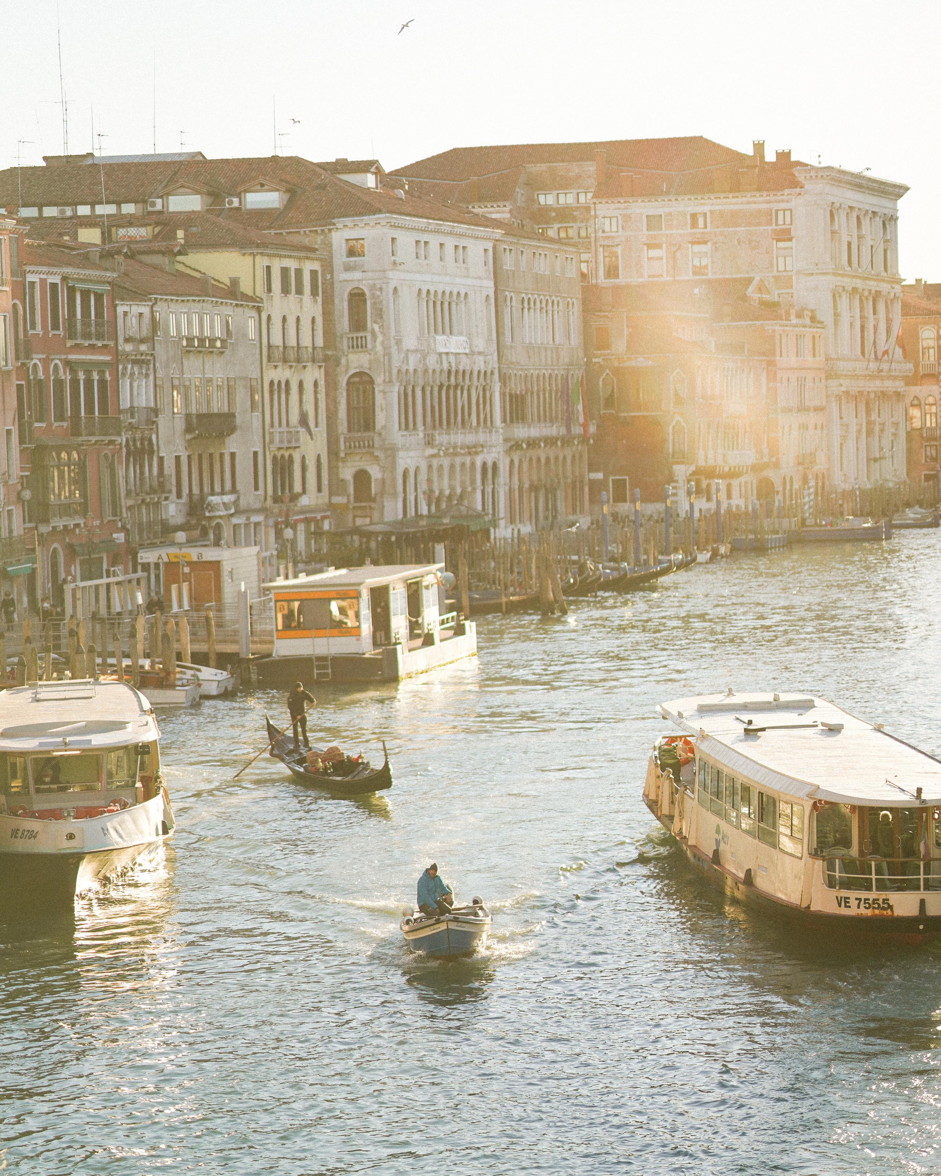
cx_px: 471
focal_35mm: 96
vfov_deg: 20.0
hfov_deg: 16.0
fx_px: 3342
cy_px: 528
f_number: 1.4
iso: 100
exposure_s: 1/6400
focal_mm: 85
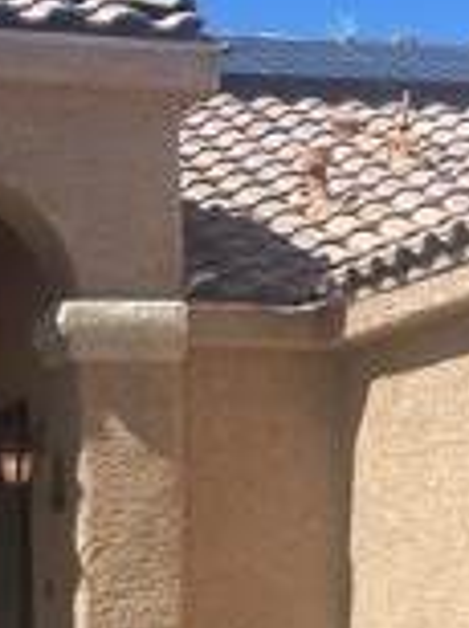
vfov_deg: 15.1
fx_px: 2264
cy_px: 807
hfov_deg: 11.8
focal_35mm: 125
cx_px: 131
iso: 32
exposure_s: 1/4202
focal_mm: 5.1
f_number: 1.6
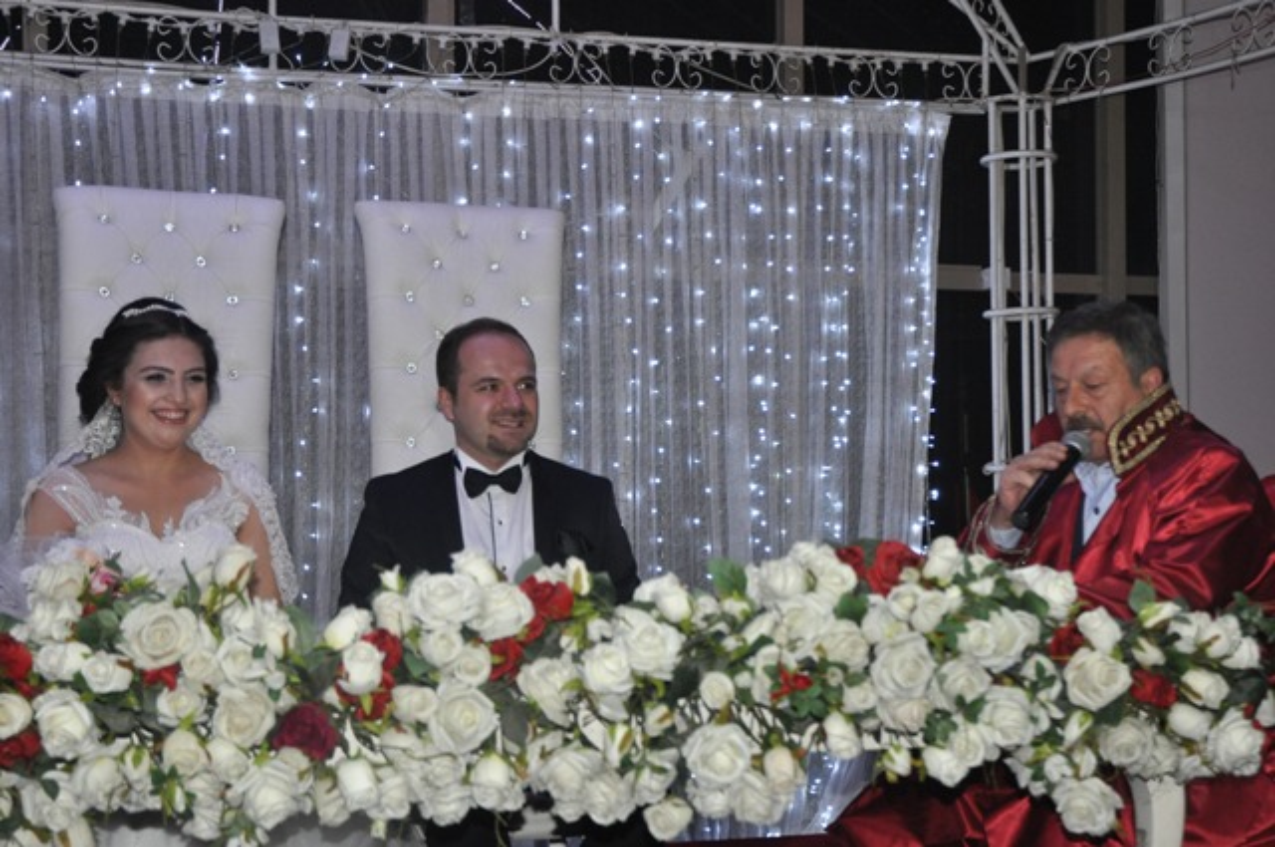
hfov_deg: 37.9
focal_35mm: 52
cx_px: 638
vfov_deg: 25.7
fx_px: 1857
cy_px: 424
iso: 800
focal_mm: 35
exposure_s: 1/60
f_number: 4.2
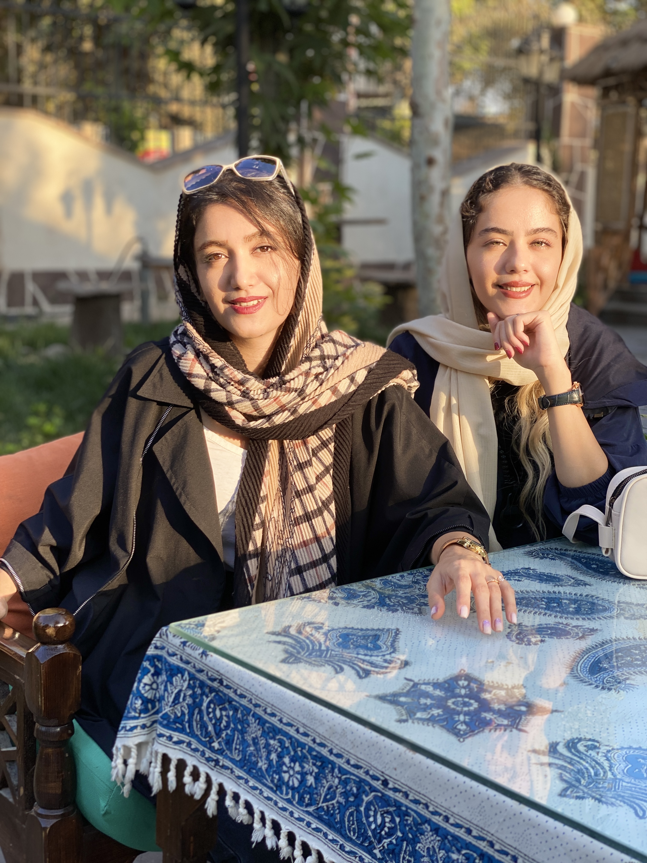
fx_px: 1296
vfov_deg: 36.8
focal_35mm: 52
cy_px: 432
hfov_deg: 28.0
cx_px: 324
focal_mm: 6
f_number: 2
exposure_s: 1/287
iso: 20
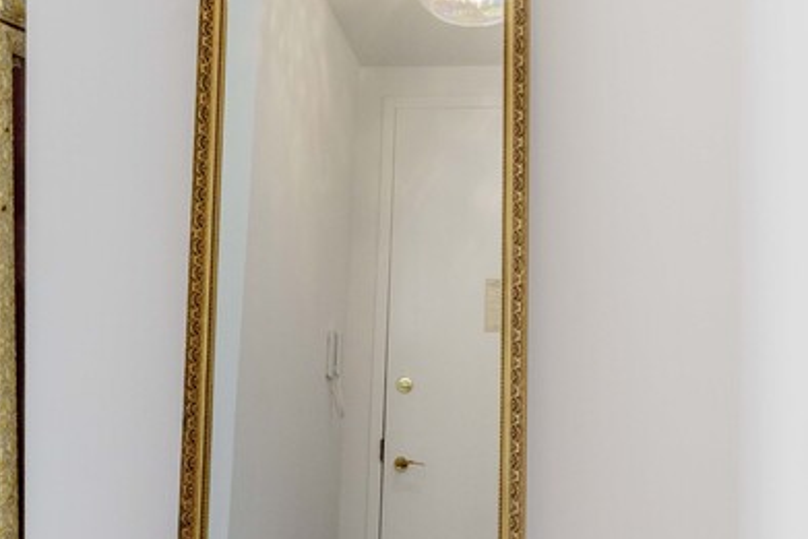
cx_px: 457
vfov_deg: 29.2
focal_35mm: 46
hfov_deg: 42.6
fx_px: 1033
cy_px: 237
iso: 320
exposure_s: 1/40
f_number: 10
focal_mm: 12
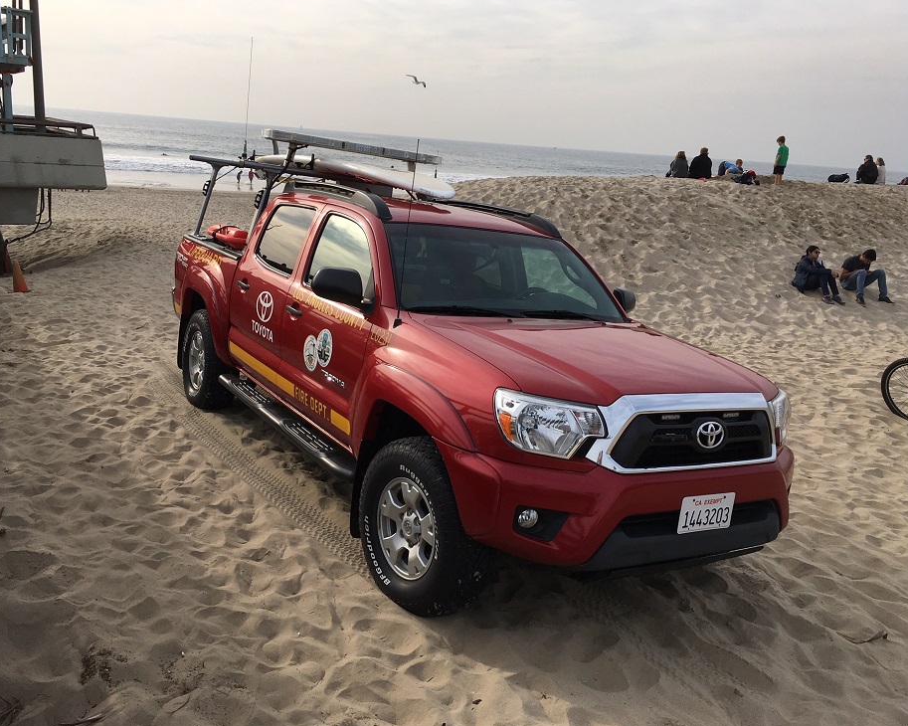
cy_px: 357
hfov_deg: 57.2
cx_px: 444
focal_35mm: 31
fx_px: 833
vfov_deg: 47.1
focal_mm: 4.15
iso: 25
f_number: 2.2
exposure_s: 1/1399
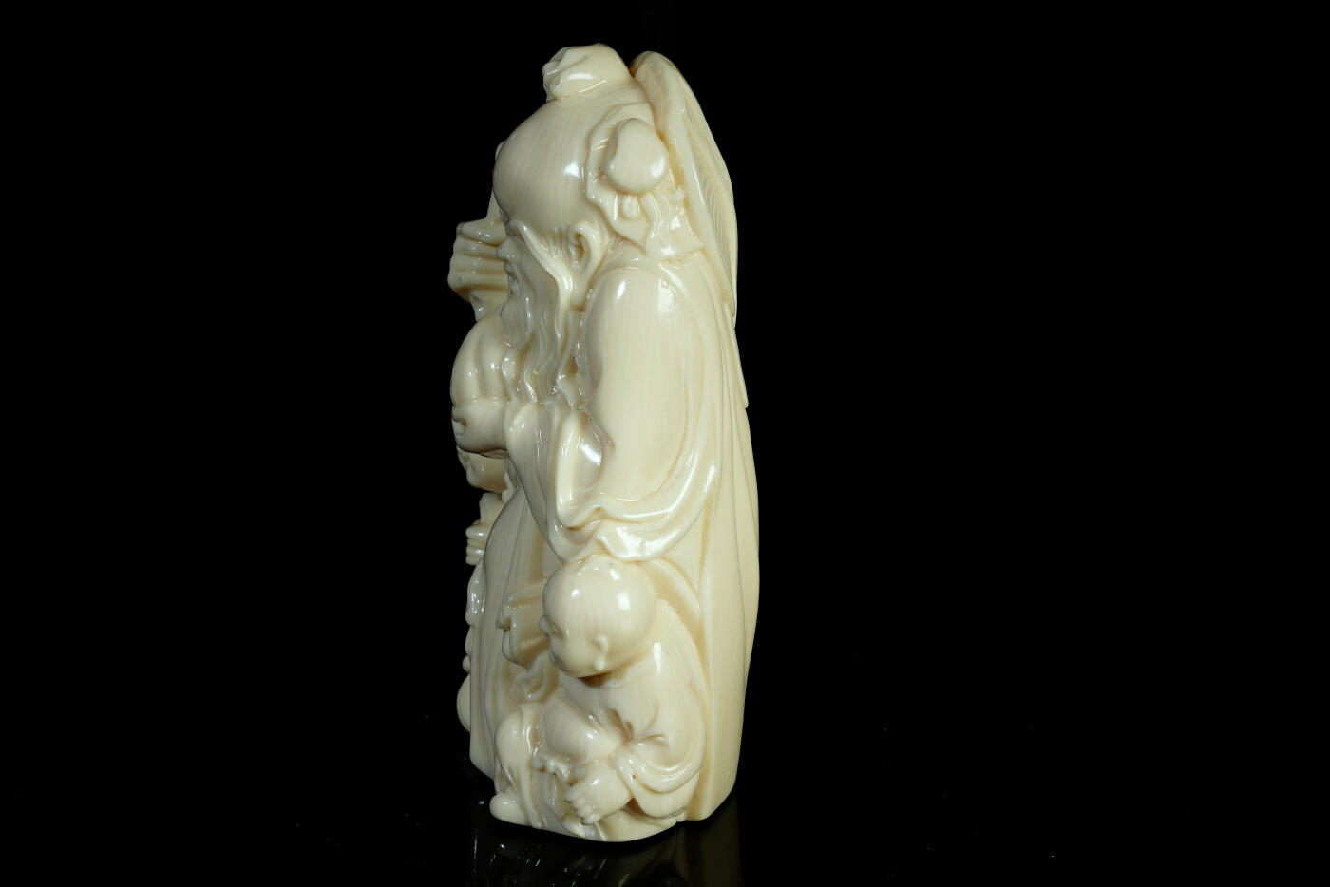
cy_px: 444
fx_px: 4767
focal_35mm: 129
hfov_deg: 15.9
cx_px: 665
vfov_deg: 10.6
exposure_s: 1/160
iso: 100
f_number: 20
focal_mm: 86
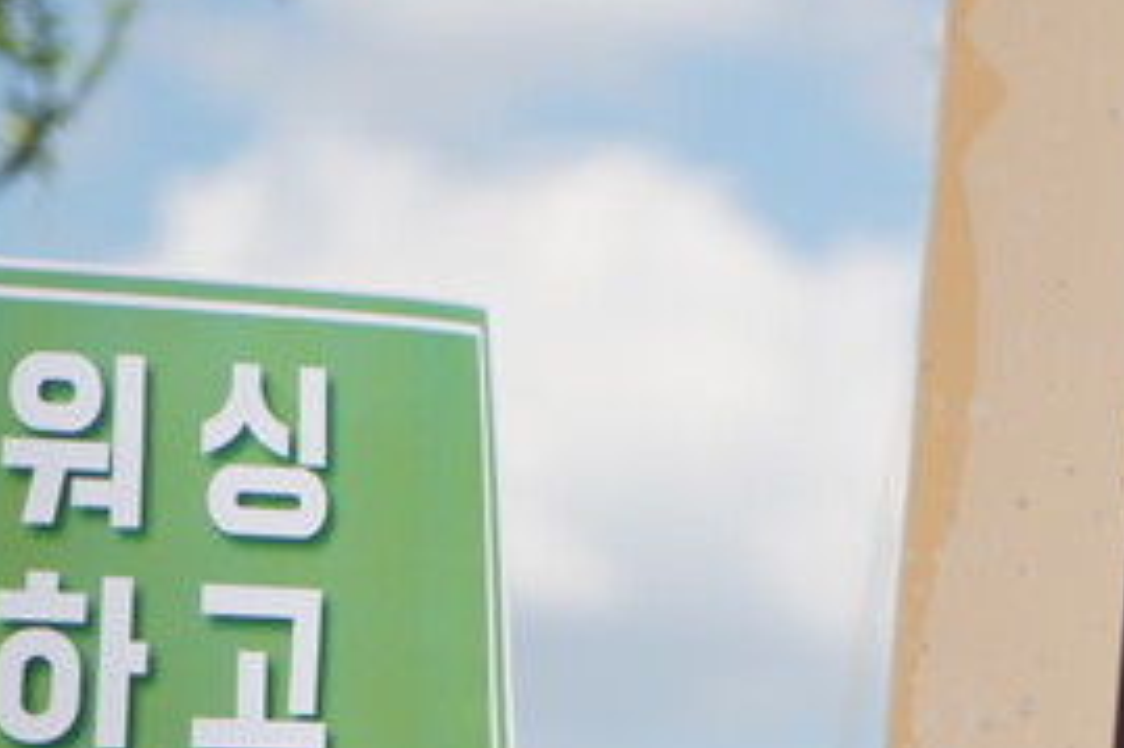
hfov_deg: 6.1
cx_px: 1776
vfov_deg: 4.1
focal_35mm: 333
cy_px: 1055
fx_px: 10390
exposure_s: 1/2500
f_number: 4
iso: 200
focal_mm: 70
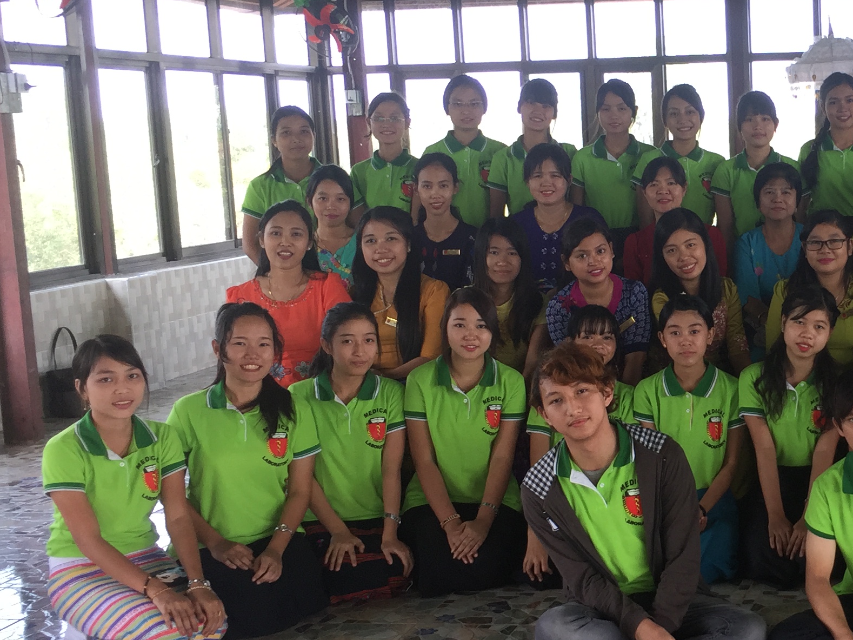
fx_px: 1478
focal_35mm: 60
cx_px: 805
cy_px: 360
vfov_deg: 24.4
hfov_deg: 30.4
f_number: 2.2
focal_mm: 4.15
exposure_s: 1/100
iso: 40
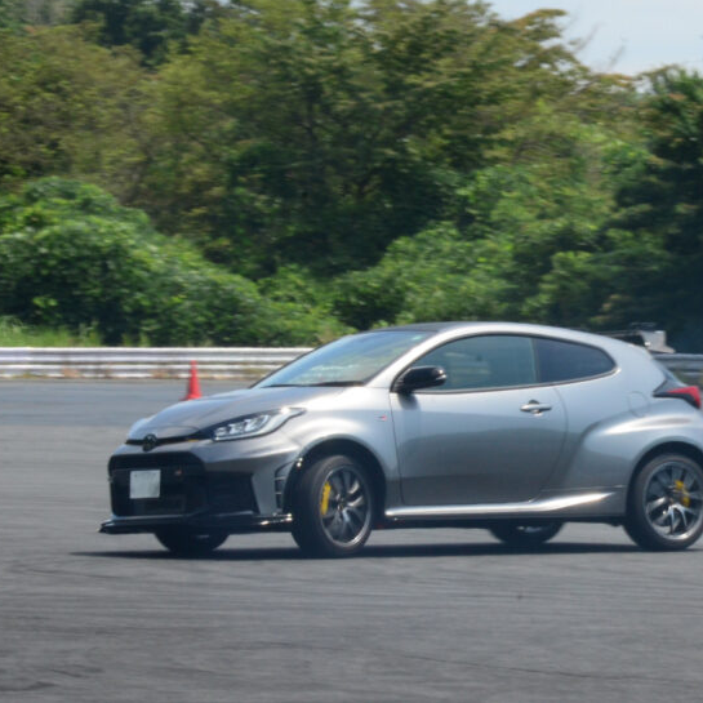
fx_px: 4411
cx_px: 490
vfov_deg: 9.1
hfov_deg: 9.1
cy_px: 352
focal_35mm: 192
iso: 640
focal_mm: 100
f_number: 29
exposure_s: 1/80
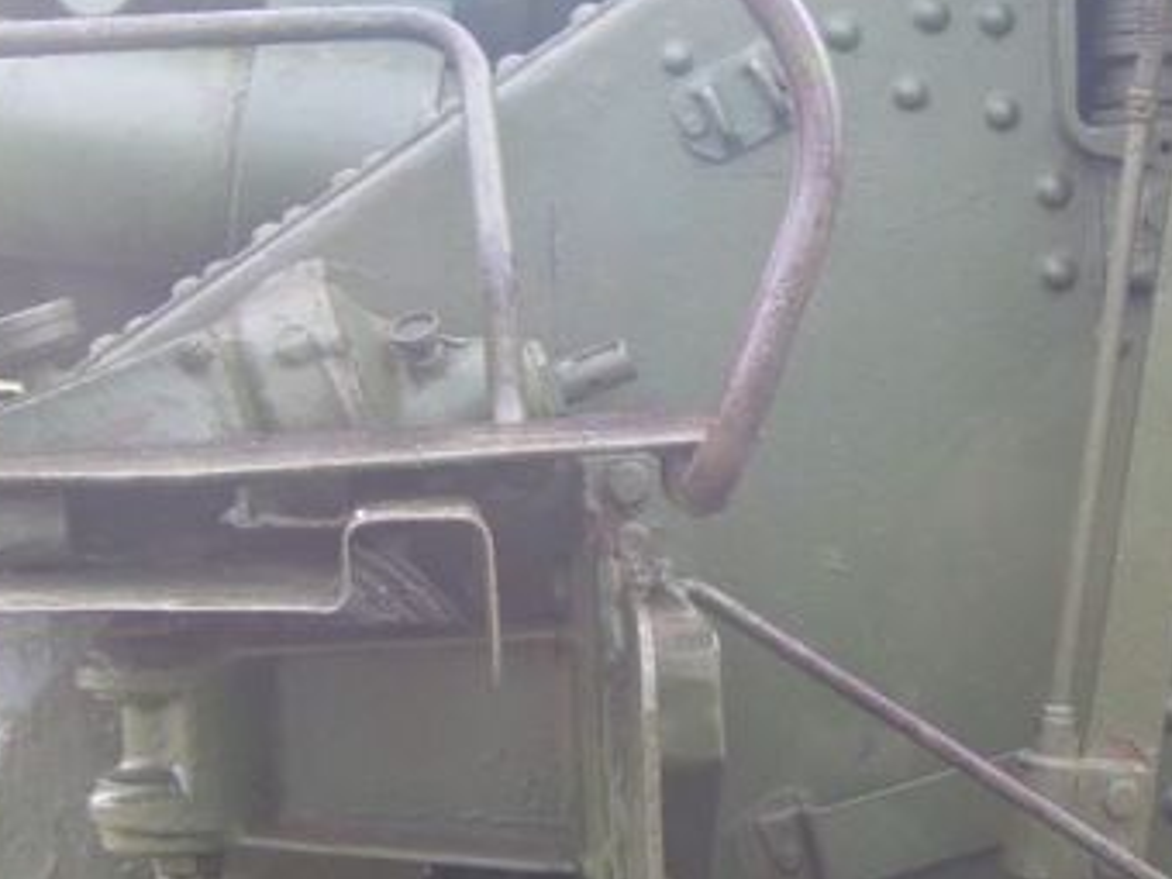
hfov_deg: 22.3
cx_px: 886
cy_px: 514
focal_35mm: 87
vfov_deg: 17.0
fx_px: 2946
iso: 80
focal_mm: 6
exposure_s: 1/125
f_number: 2.7
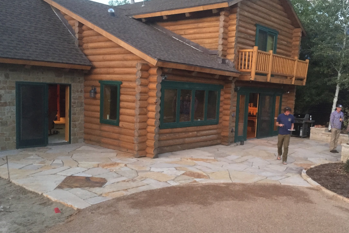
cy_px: 135
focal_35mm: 35
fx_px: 339
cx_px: 186
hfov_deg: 54.4
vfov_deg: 37.8
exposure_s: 1/15
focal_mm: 4.15
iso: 250
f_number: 2.2
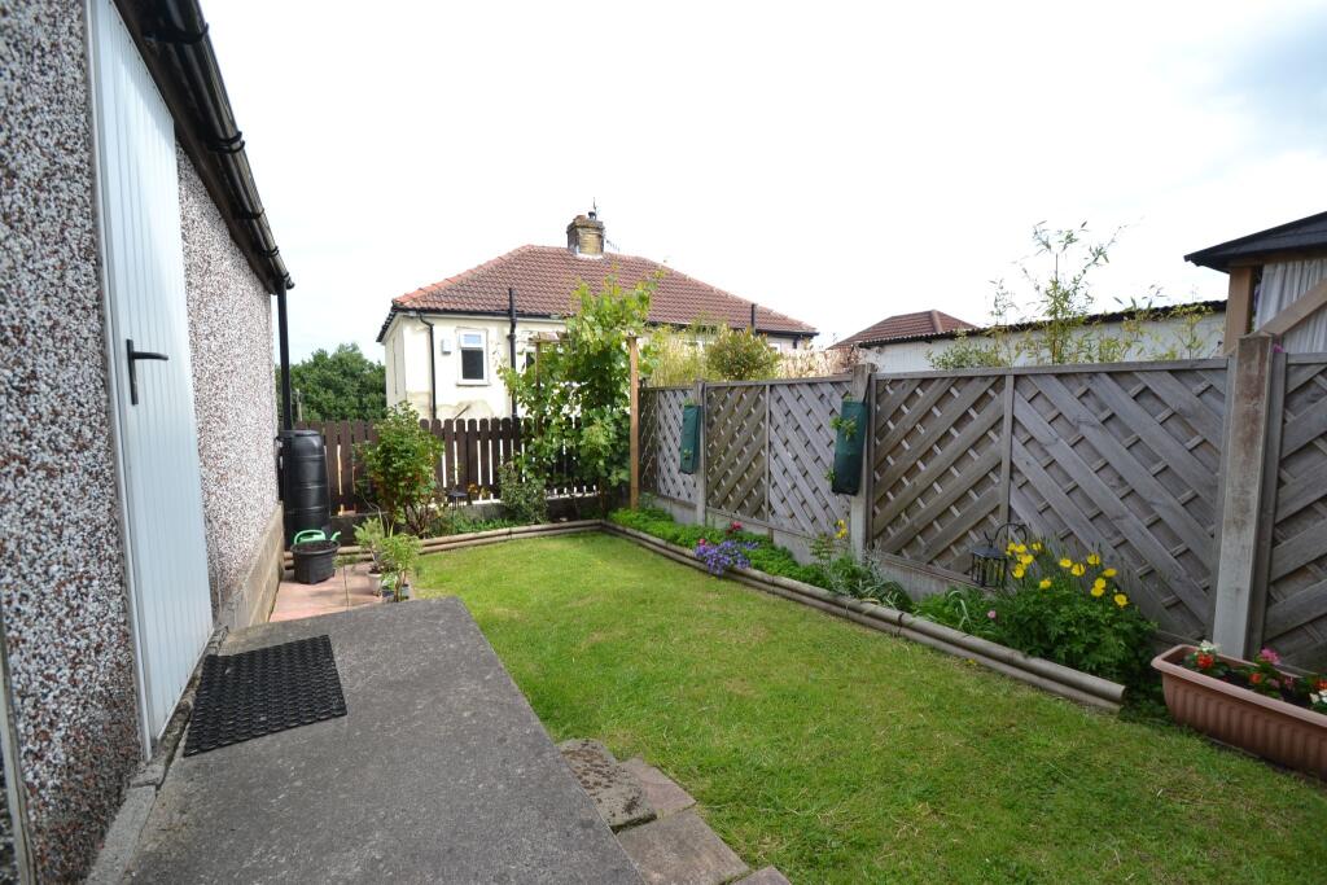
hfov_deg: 100.4
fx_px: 553
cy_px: 442
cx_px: 664
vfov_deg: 77.3
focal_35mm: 15
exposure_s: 1/160
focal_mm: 10
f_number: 6.3
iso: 100
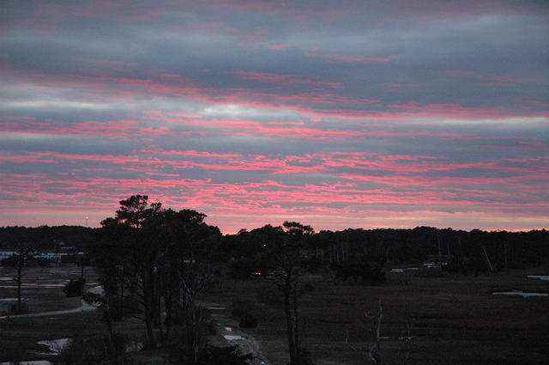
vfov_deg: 13.0
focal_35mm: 105
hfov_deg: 19.5
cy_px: 182
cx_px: 274
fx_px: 1599
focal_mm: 70
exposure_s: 1/60
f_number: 4.5
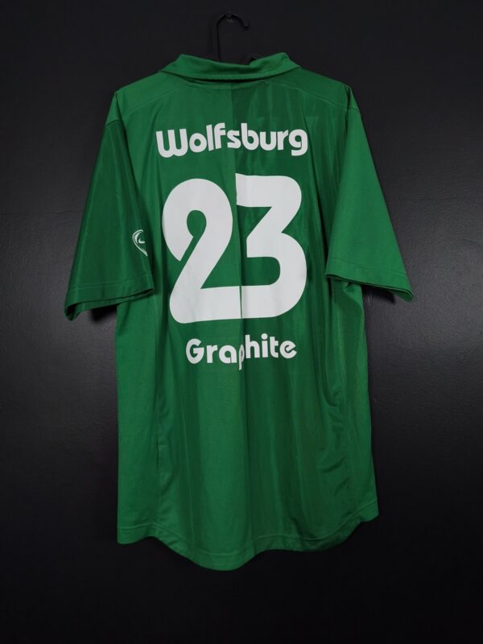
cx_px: 242
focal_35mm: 23
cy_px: 322
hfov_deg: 58.9
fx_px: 428
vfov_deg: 73.9
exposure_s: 1/125
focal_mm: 6.57
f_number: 1.6
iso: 500
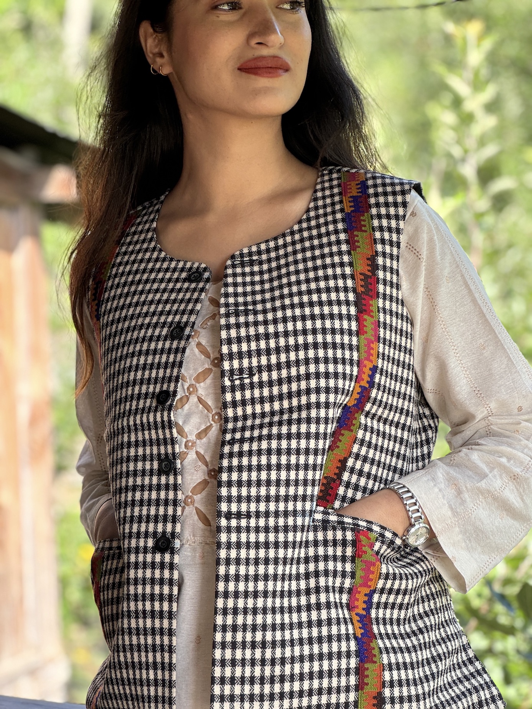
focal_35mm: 77
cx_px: 266
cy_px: 354
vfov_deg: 25.3
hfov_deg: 19.1
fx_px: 1578
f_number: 2.8
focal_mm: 9
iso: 50
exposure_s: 1/99
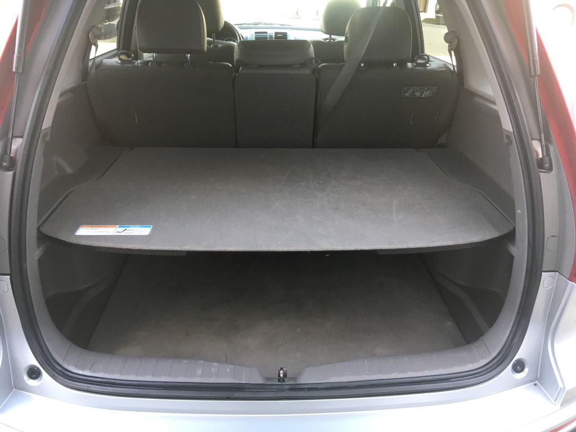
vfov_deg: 48.2
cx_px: 288
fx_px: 483
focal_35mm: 29
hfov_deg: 61.7
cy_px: 216
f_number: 2.2
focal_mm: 4.15
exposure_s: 1/30
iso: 32
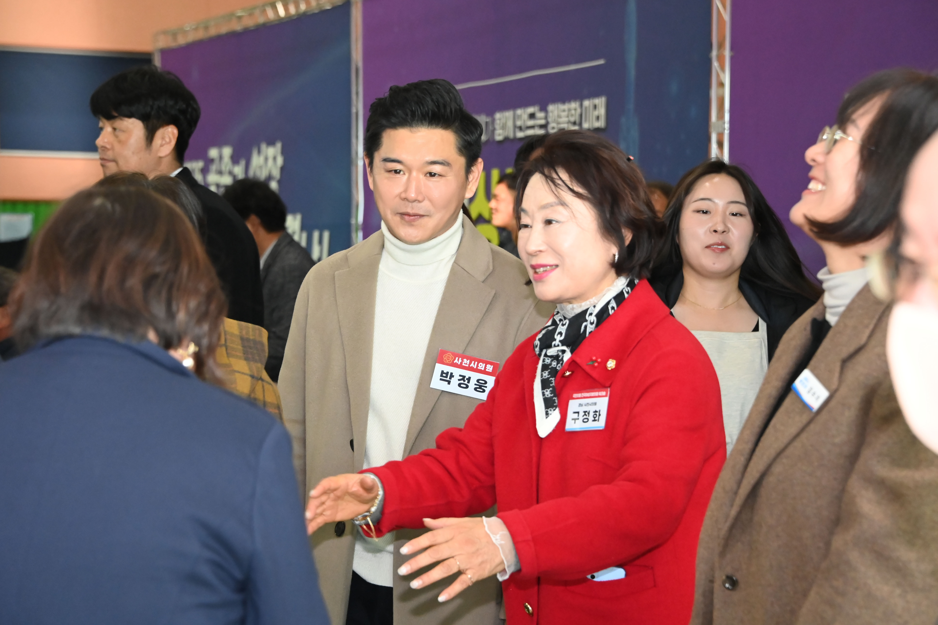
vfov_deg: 14.0
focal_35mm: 98
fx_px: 2553
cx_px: 469
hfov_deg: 20.8
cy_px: 312
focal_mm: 98
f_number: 6.3
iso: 6400
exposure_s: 1/250
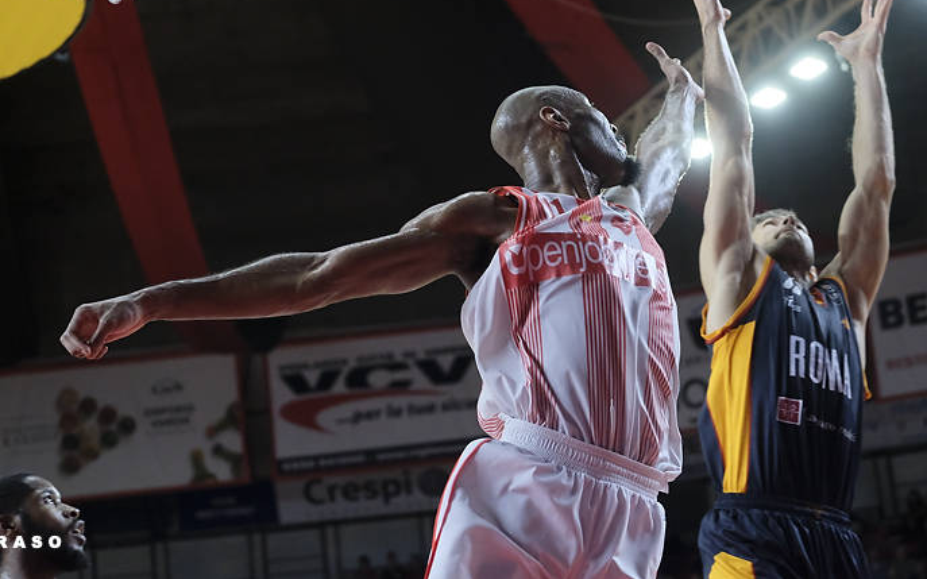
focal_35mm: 89
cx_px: 507
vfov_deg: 14.7
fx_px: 2248
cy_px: 221
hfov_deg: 23.3
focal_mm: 50
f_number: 2.8
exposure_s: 1/800
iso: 5000
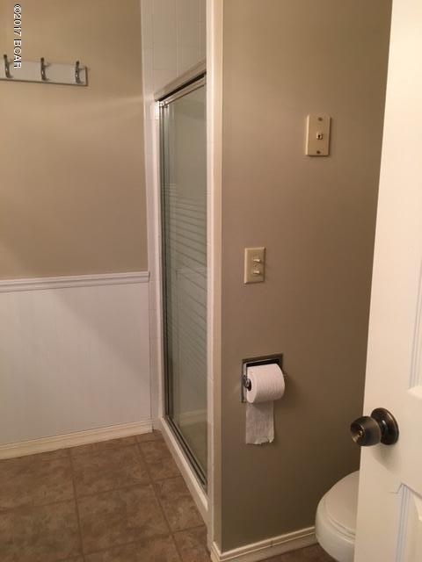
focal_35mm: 29
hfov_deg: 48.2
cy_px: 281
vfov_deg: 61.7
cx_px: 211
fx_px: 471
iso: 80
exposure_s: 1/30
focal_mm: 4.15
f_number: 2.2
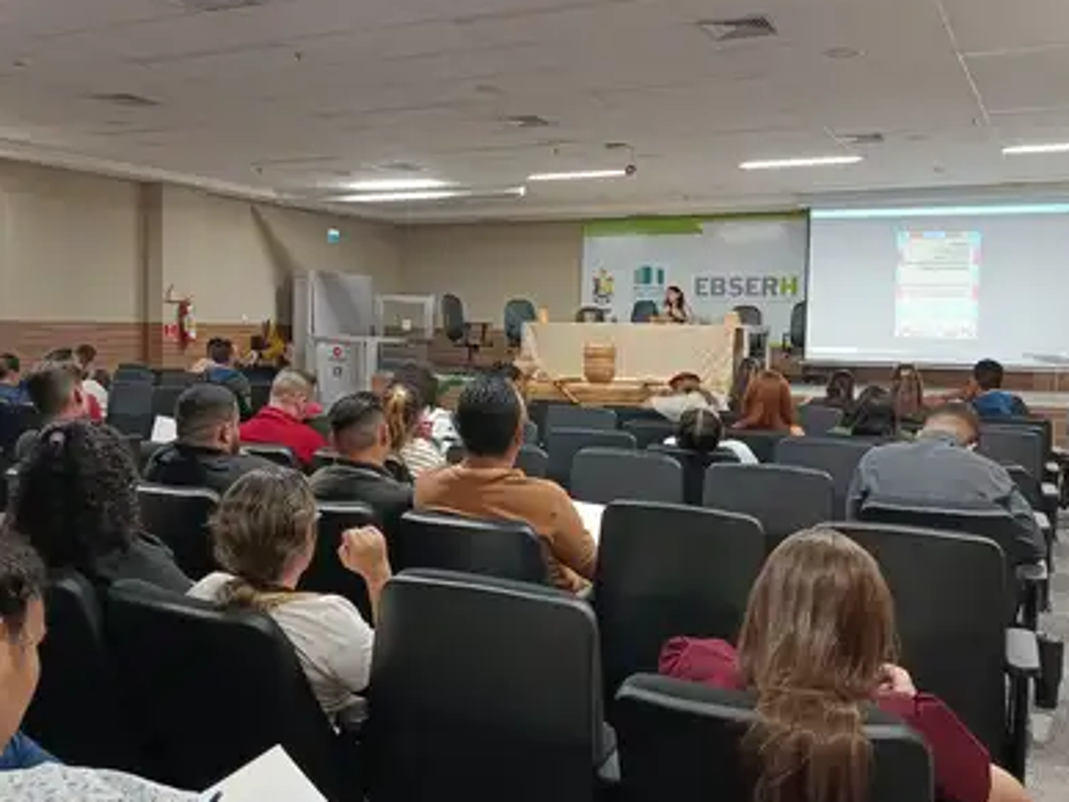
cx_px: 548
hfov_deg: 55.3
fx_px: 1019
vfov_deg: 42.9
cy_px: 397
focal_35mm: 33
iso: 1241
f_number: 1.7
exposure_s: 1/40
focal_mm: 5.24
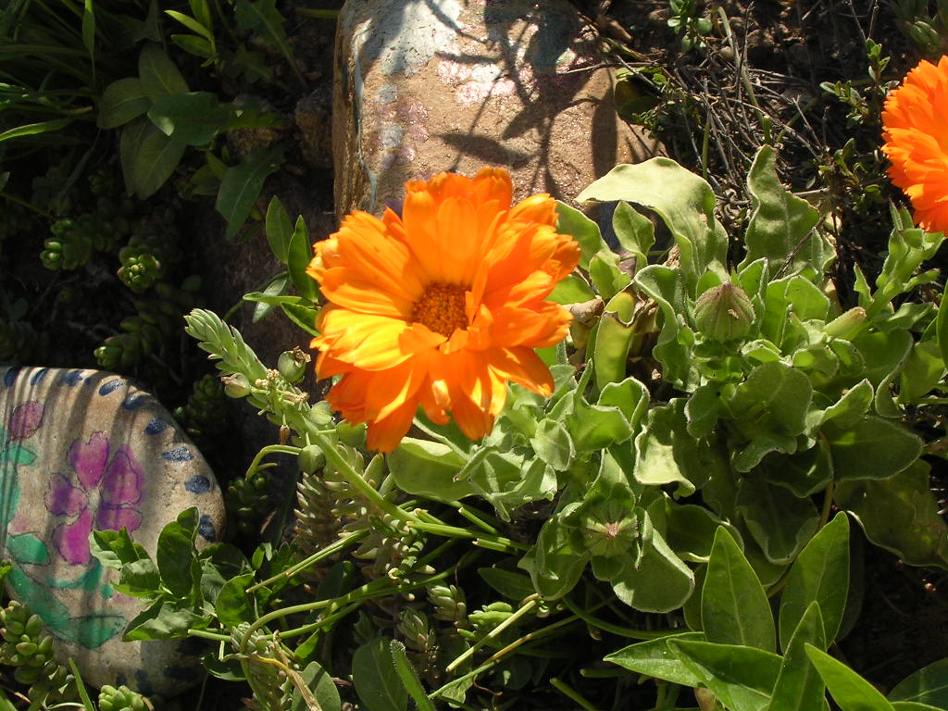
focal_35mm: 53
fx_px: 1451
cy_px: 356
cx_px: 474
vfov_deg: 27.5
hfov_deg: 36.2
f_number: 6.4
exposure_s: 1/174
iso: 100
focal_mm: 8
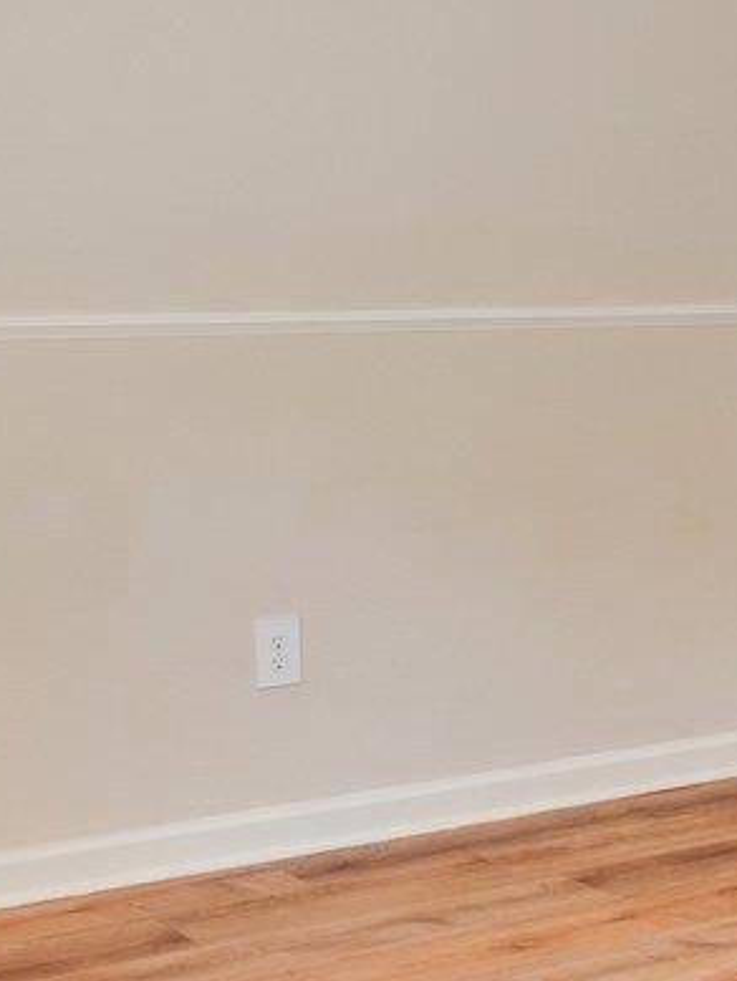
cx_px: 1259
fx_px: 2440
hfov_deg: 15.2
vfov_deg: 22.6
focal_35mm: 86
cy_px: 261
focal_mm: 17
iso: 100
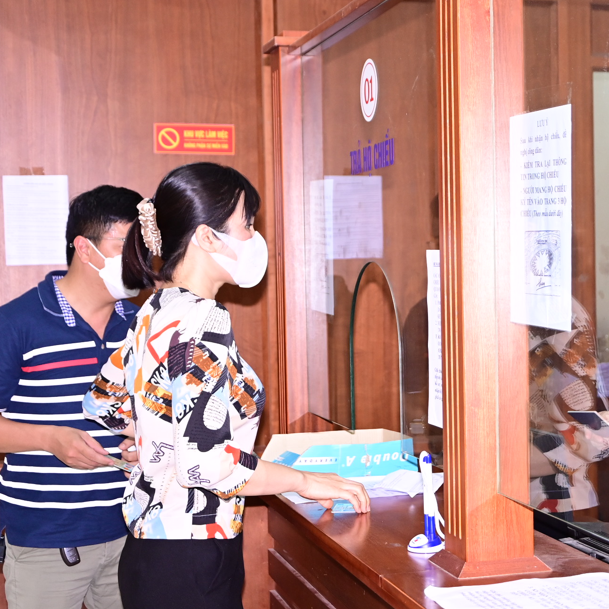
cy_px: 305
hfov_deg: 26.0
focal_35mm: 66
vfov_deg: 26.1
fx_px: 1314
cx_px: 400
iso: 1000
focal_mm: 34
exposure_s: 1/200
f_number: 4.2
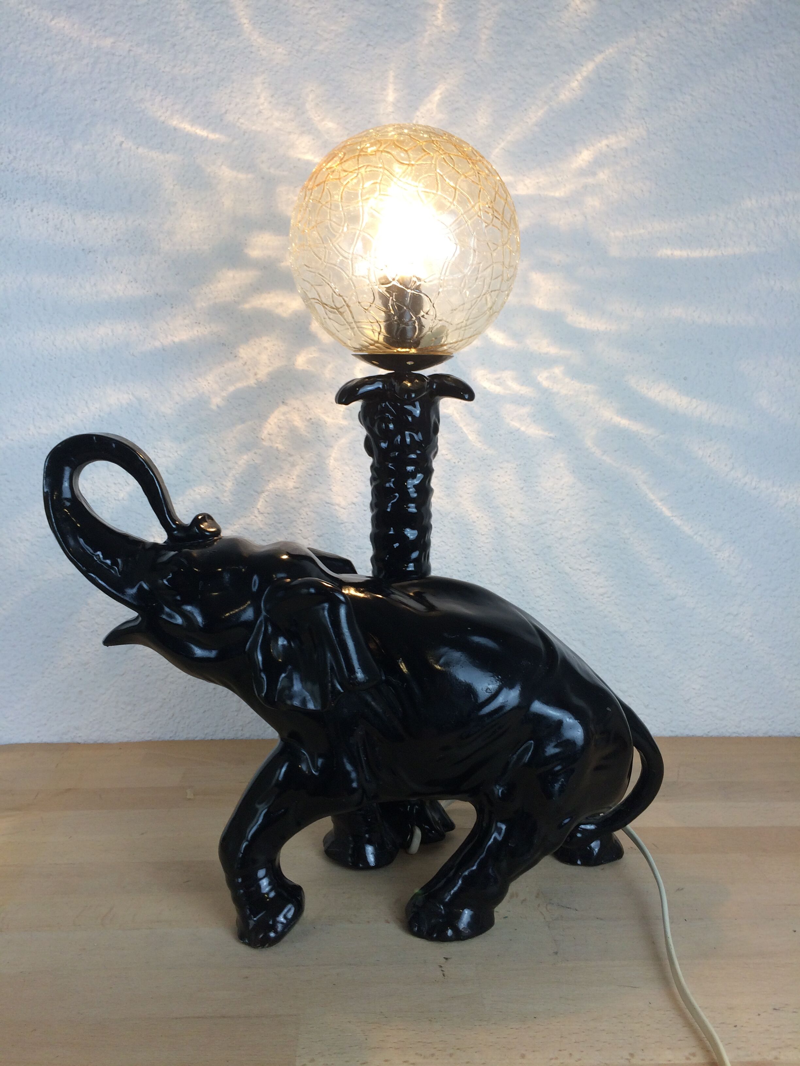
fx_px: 894
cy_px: 533
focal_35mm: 29
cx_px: 400
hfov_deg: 48.2
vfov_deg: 61.7
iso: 64
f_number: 2.2
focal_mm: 4.15
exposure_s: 1/100
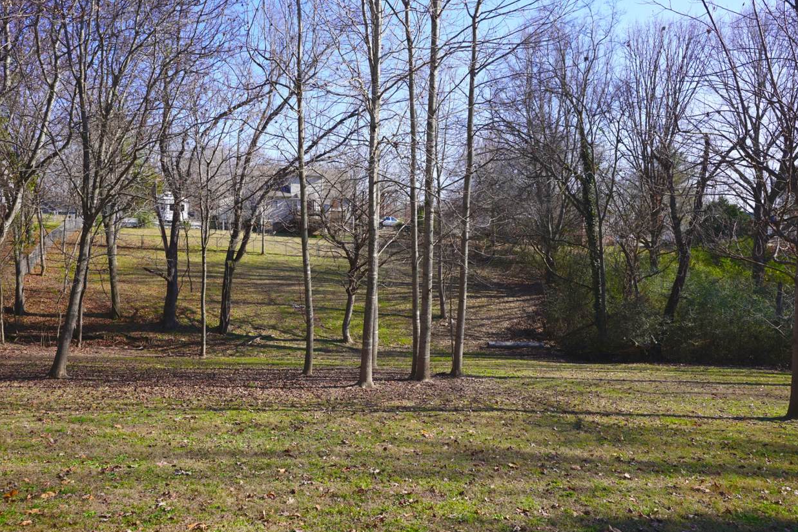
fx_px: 643
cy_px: 263
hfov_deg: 63.7
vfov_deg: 45.0
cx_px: 392
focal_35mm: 29
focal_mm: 28
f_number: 8
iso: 100
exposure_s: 1/125
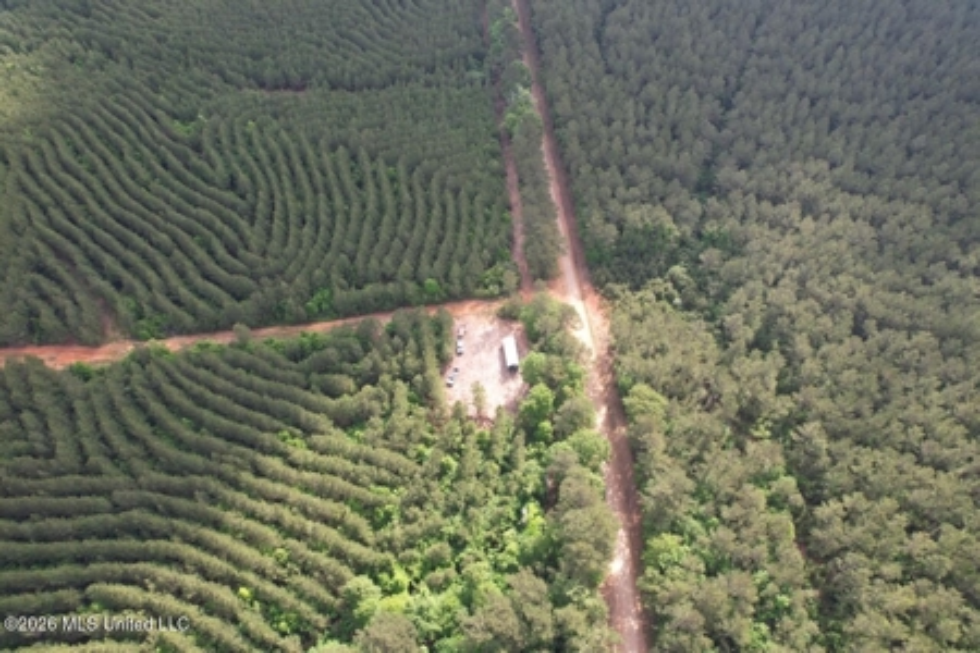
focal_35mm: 22
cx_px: 490
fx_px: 599
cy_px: 326
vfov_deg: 57.2
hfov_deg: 78.6
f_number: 2.8
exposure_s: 1/400
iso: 100
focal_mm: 8.38
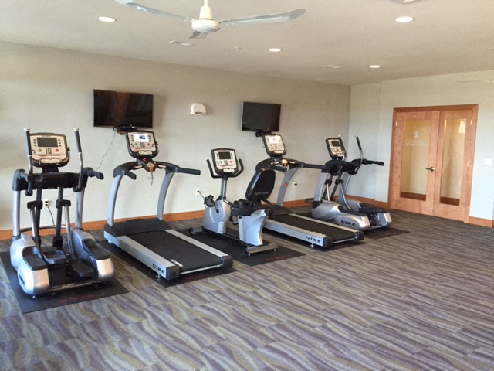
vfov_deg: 48.2
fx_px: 414
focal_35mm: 29
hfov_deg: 61.7
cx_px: 247
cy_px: 186
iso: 160
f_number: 2.2
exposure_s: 1/30
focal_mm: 4.15
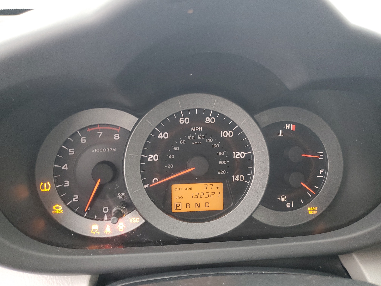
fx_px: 286
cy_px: 143
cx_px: 190
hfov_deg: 67.3
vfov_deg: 53.1
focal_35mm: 26
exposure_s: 1/60.2
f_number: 1.5
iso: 108
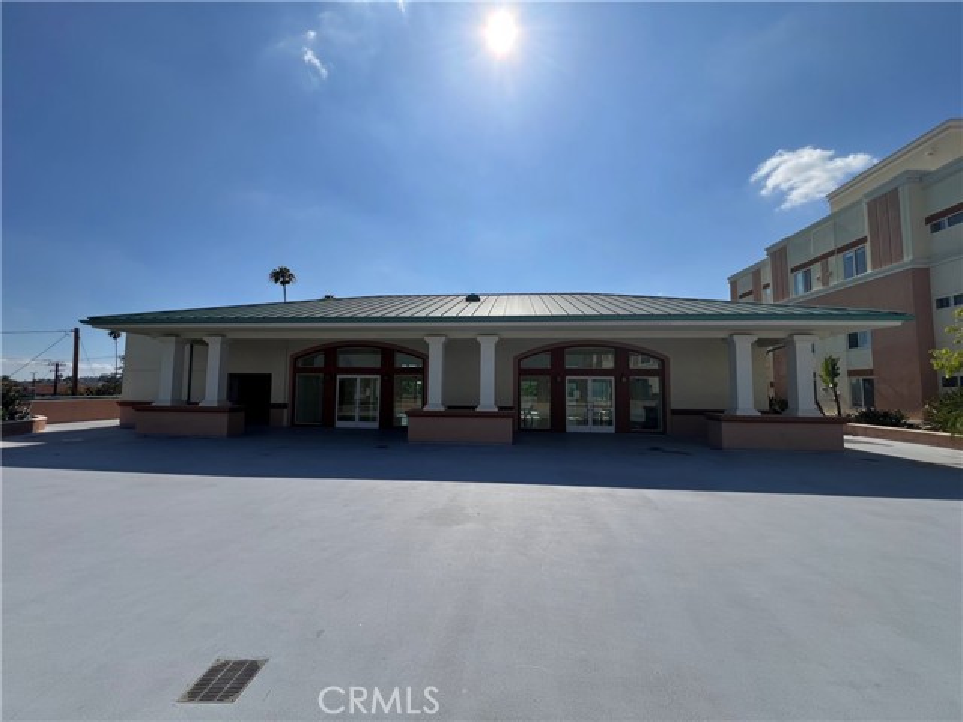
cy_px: 361
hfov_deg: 106.2
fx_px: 362
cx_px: 482
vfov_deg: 89.9
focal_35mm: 13
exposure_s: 1/2950
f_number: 1.8
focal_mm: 1.57
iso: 32
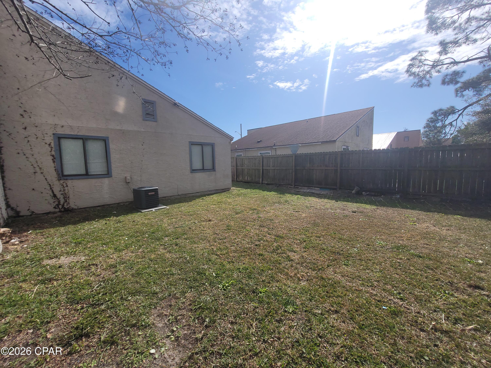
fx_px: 184
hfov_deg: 106.2
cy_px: 184
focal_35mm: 13
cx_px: 246
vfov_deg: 89.9
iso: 64
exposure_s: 1/3531
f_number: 2.2
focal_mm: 2.2
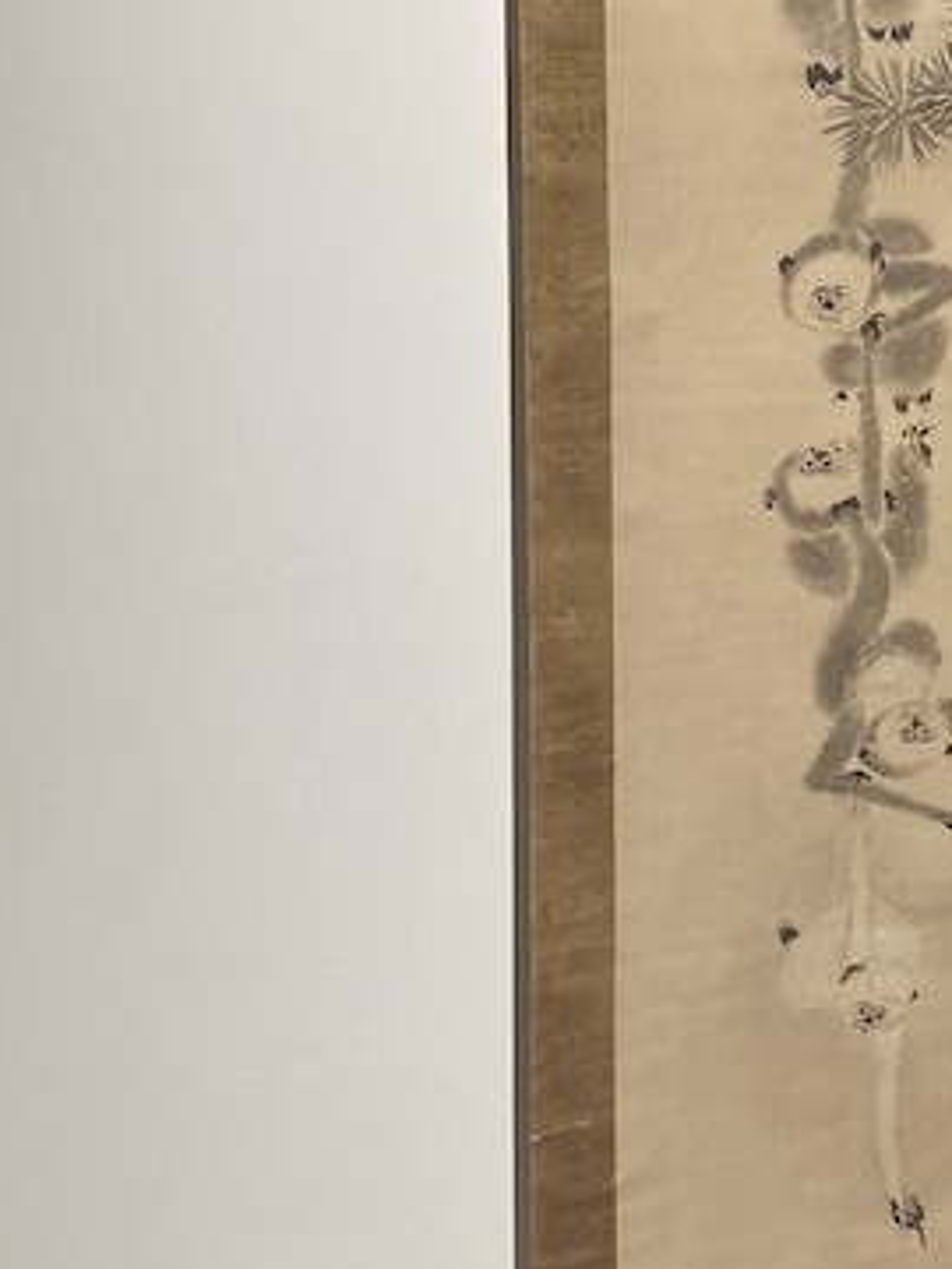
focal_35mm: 82
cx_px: 1283
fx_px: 3007
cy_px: 356
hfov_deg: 16.8
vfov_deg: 23.6
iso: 125
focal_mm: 4.25
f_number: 1.8
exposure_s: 1/120
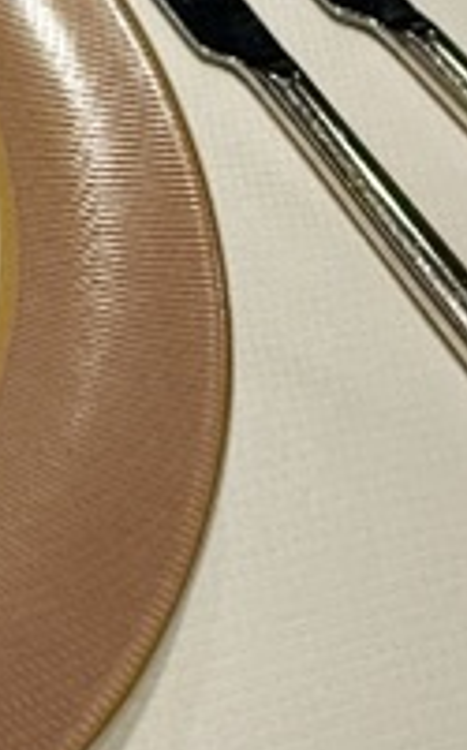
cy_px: -254
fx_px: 1512
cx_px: -575
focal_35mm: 74
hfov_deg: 13.7
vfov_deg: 24.1
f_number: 2.2
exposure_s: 1/60
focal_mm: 2.22
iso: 250
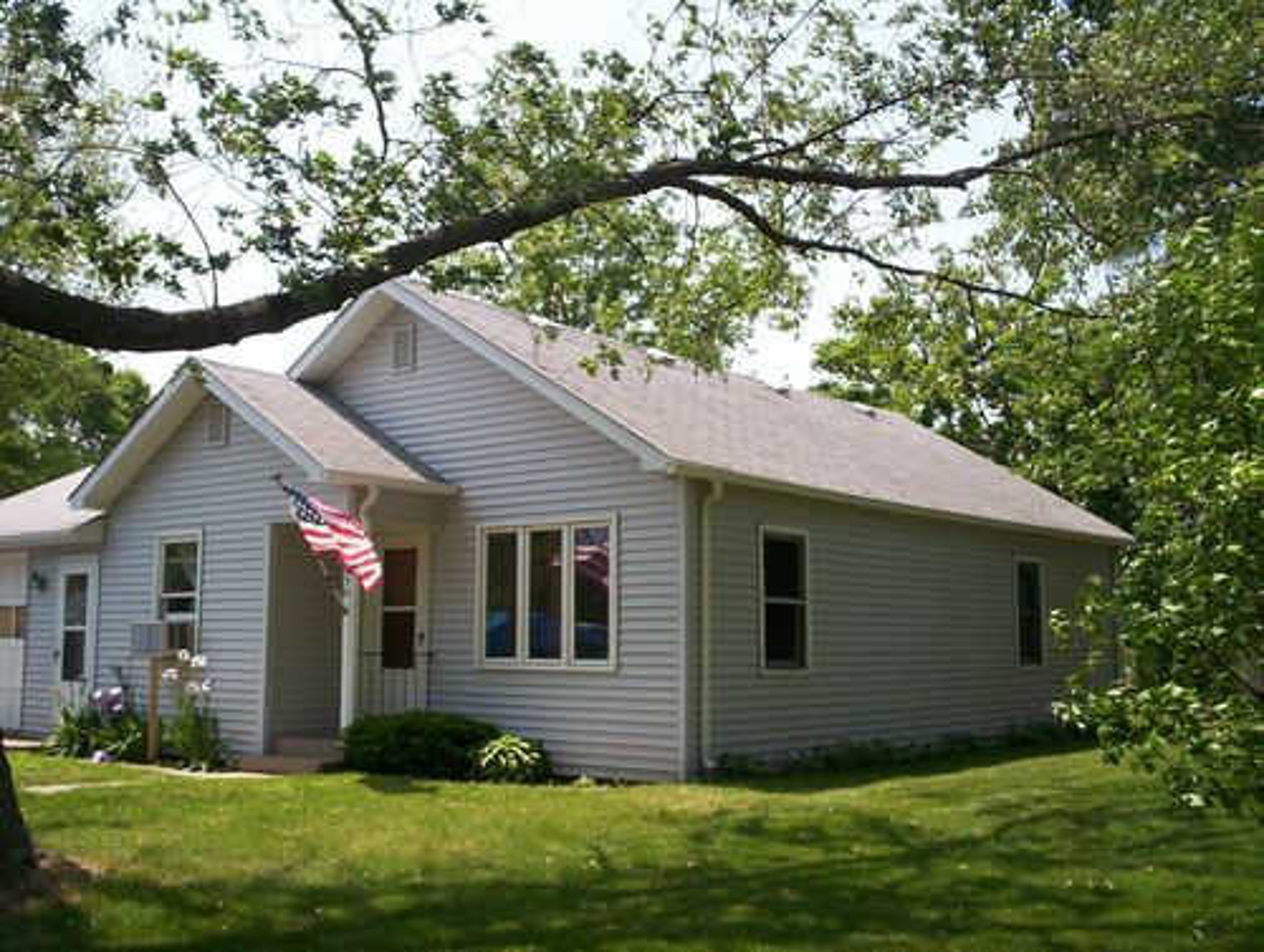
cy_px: 476
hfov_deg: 48.9
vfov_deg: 37.8
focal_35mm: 38
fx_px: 1390
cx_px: 632
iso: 100
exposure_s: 1/505
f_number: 4.5
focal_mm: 4.99
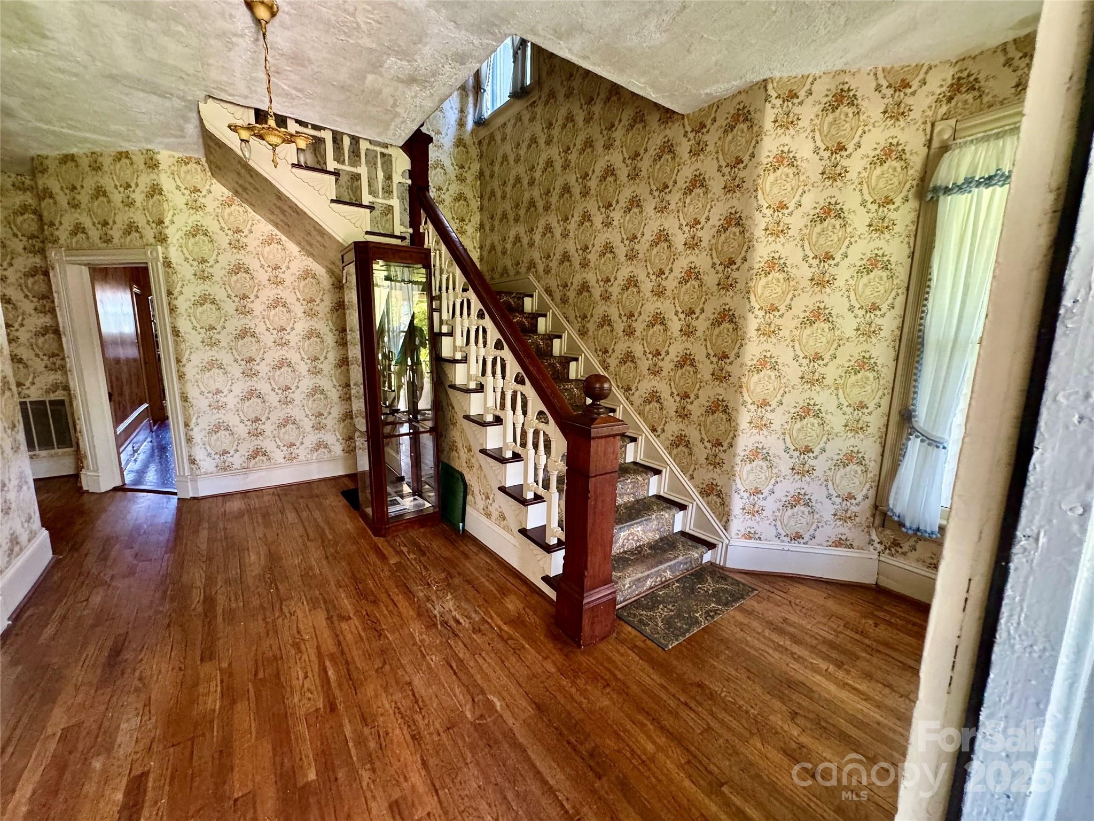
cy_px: 410
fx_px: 442
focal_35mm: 14
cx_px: 547
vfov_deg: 85.7
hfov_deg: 102.1
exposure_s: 1/60
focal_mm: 2.22
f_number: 2.2
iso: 400
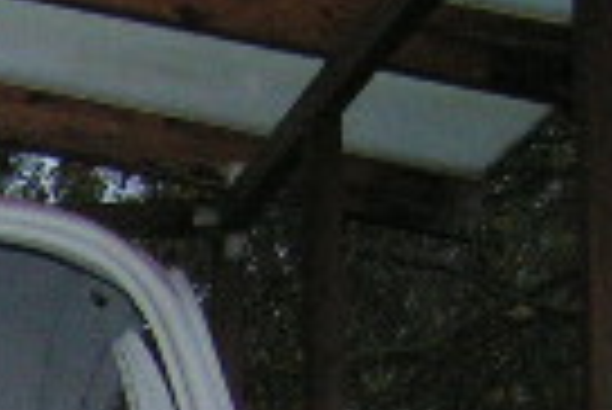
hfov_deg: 10.4
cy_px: 915
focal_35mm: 186
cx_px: -490
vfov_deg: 7.1
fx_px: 3165
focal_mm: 6.3
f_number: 2.8
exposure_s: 1/40
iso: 200
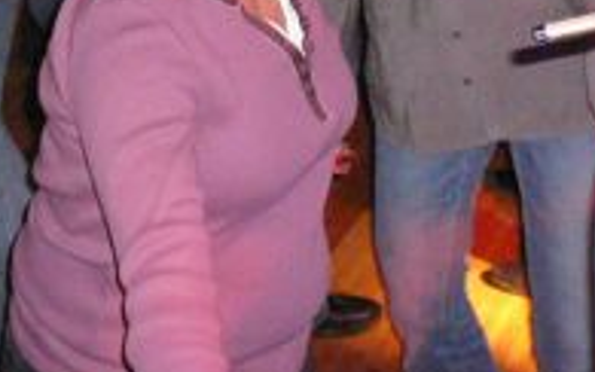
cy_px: -338
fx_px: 1979
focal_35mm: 122
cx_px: 244
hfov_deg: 17.1
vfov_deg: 10.0
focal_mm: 5.2
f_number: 2.8
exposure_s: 1/30
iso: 400
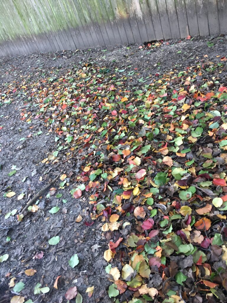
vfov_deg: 61.7
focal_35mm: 29
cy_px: 152
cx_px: 114
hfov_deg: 48.2
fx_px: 254
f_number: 2.2
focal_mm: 4.15
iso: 100
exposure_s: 1/30
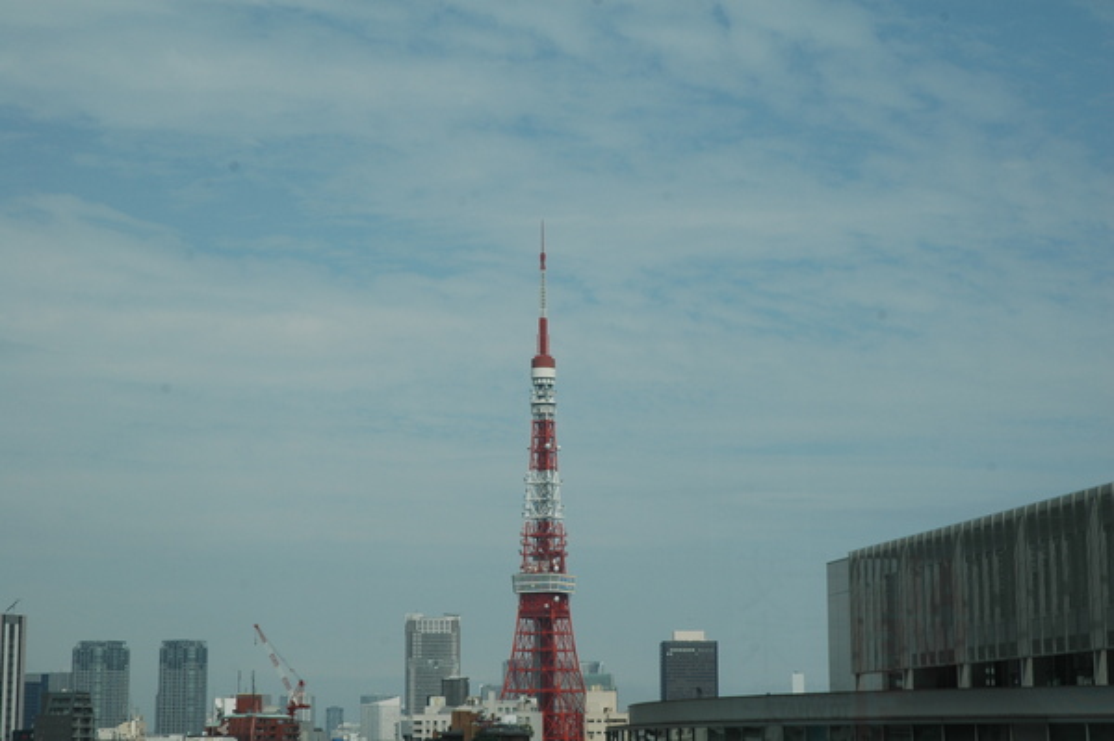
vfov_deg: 16.5
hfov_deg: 24.6
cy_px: 370
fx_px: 2551
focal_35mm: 82
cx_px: 557
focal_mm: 55
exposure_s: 1/400
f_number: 10
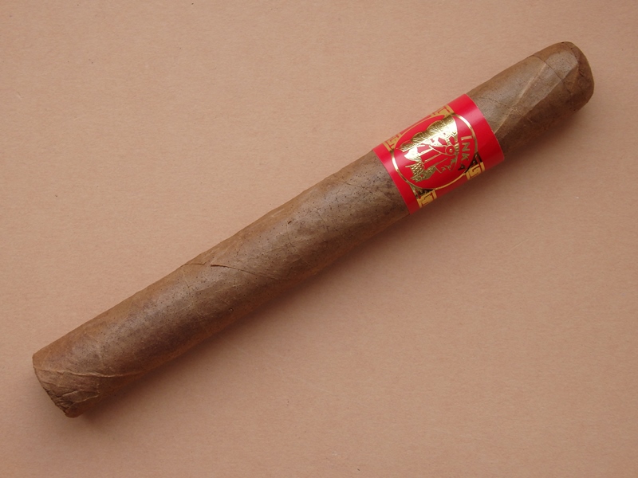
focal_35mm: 73
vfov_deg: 20.2
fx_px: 1345
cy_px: 239
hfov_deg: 26.7
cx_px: 319
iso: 125
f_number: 4.5
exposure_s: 1/10
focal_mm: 13.1
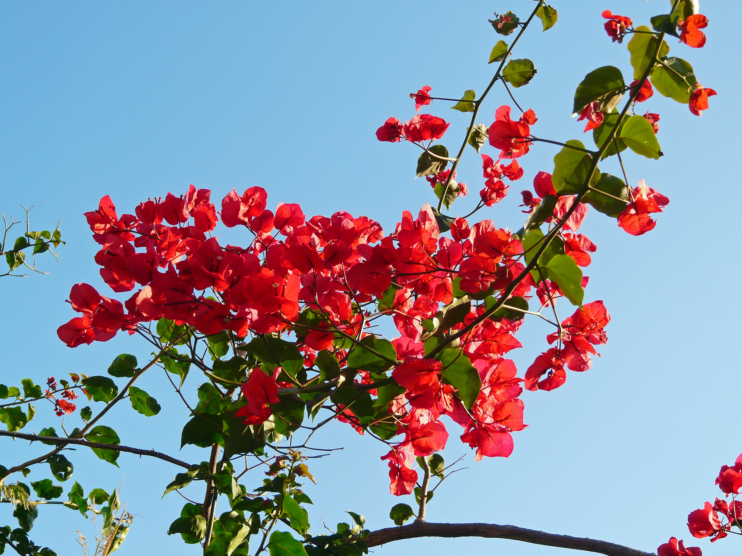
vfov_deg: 20.7
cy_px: 278
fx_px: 1522
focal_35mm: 71
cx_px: 371
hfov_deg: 27.4
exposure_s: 1/200
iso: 100
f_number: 4
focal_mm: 11.7
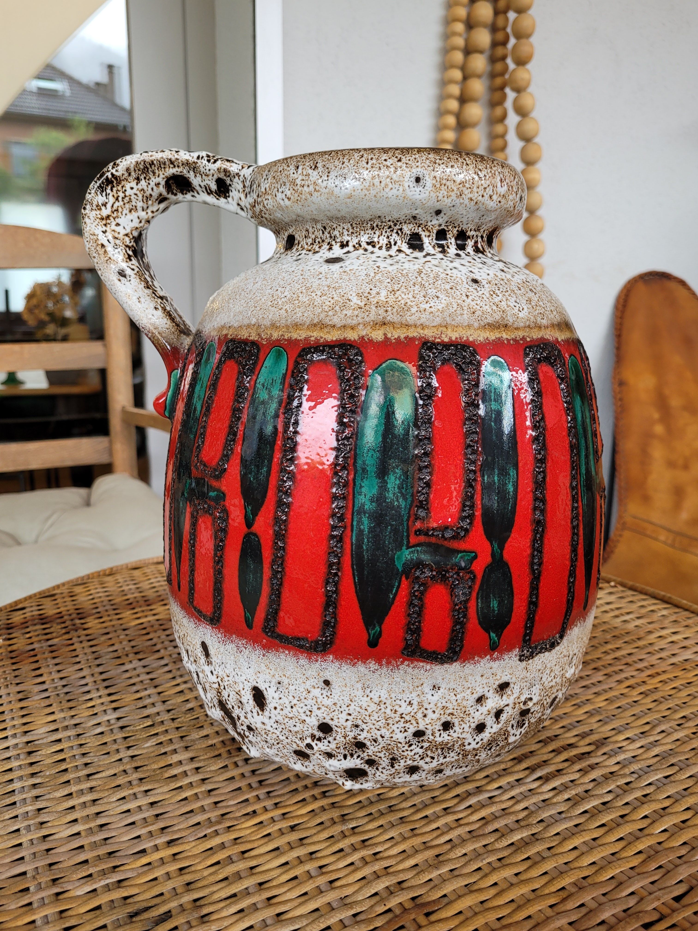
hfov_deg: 53.1
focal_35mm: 26
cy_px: 466
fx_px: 699
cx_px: 349
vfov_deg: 67.3
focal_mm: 5.4
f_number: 1.8
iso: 100
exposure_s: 1/100
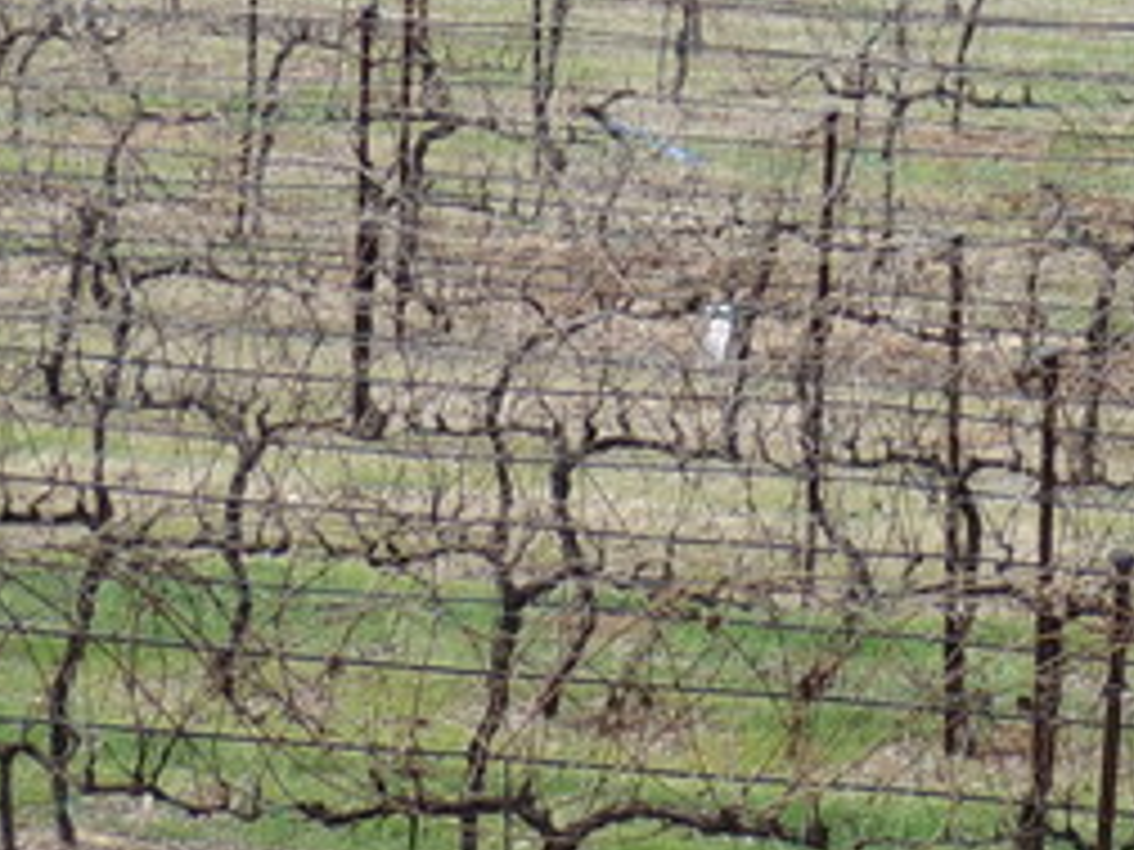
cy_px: -499
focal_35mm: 218
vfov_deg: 6.7
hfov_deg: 8.9
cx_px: 1584
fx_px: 7142
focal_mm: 7.6
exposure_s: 1/500
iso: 100
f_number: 3.4
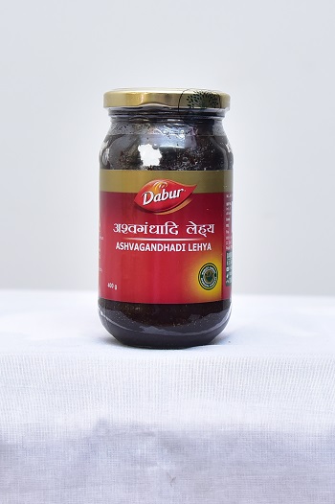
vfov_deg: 48.5
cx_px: 168
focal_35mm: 40
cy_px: 252
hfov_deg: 33.4
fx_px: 559
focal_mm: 40
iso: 1250
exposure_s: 1/80
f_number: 4
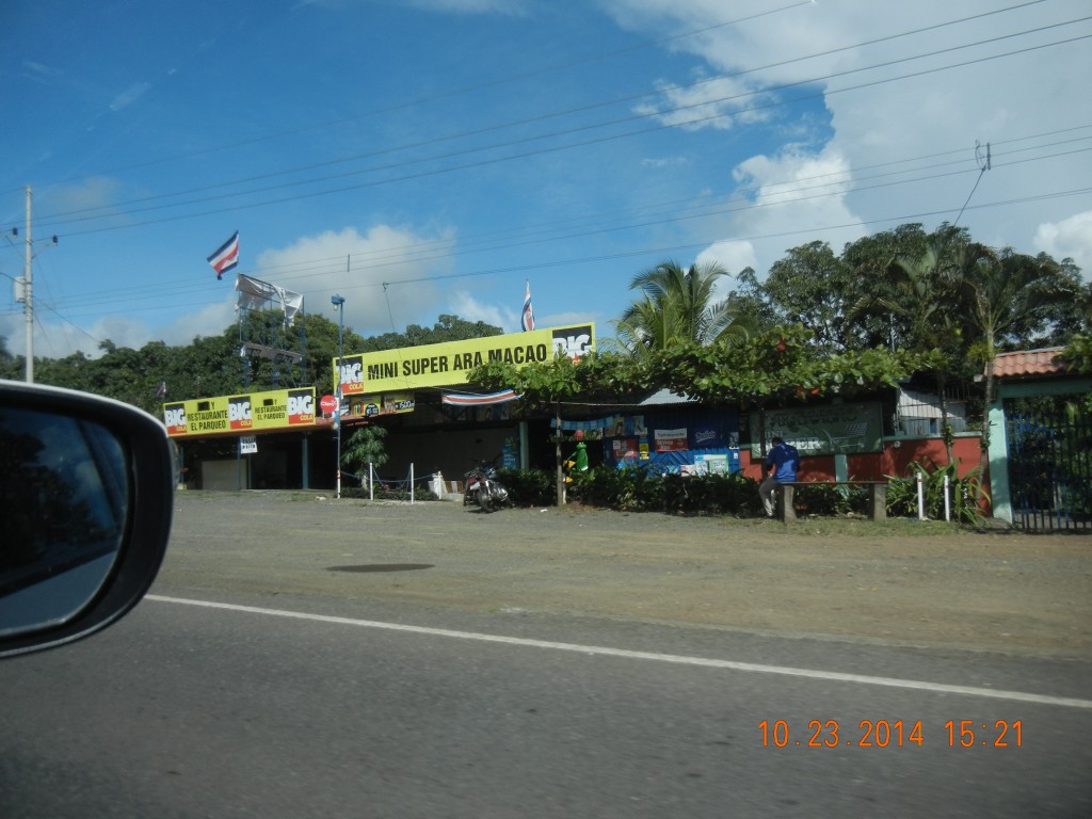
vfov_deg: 46.8
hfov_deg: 60.0
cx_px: 546
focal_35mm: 30
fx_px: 946
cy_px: 410
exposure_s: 1/597
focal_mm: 5.4
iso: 160
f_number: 7
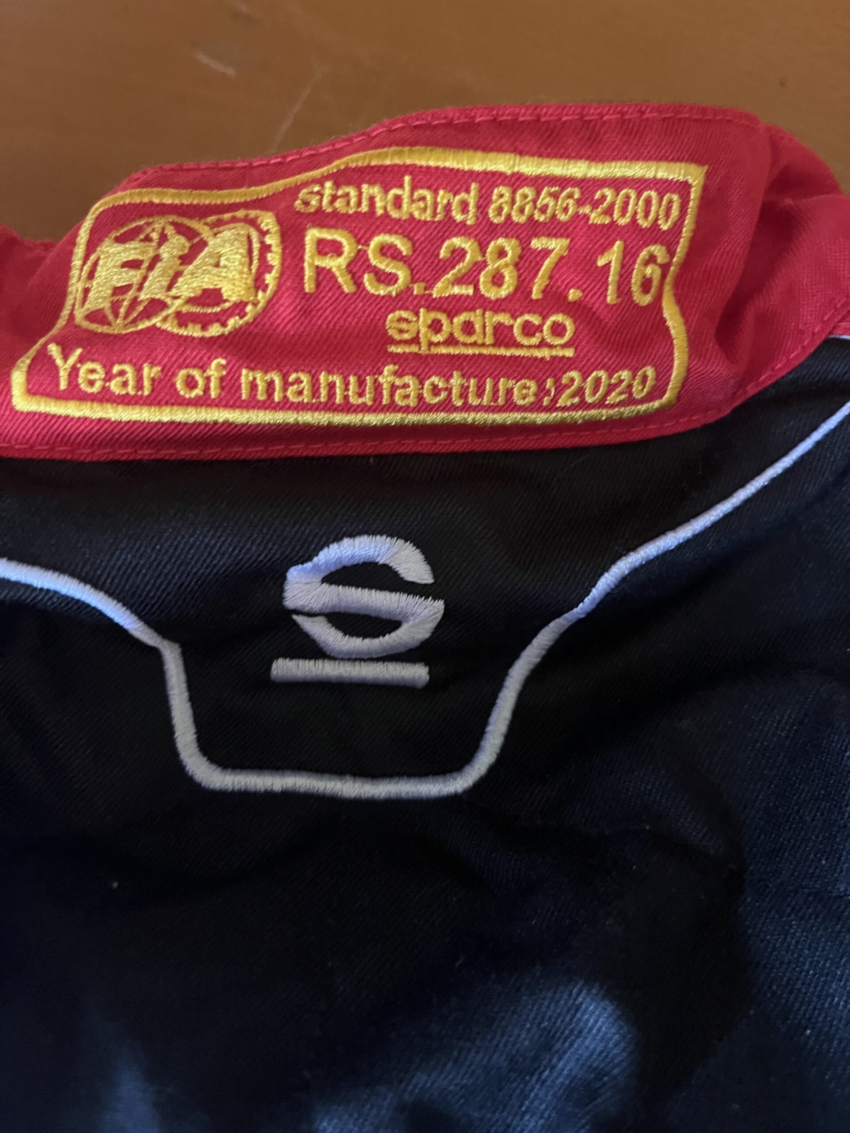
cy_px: 566
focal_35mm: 26
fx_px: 851
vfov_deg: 67.3
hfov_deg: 53.1
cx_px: 425
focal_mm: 5.1
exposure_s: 1/30
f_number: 1.6
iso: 640
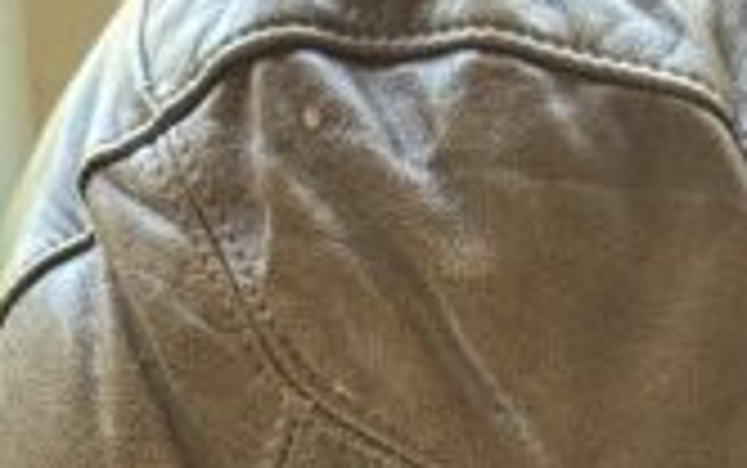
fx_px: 3402
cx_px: 626
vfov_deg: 7.4
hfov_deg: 12.5
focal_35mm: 167
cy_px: 1127
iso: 200
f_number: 1.78
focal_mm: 6.76
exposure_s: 1/60
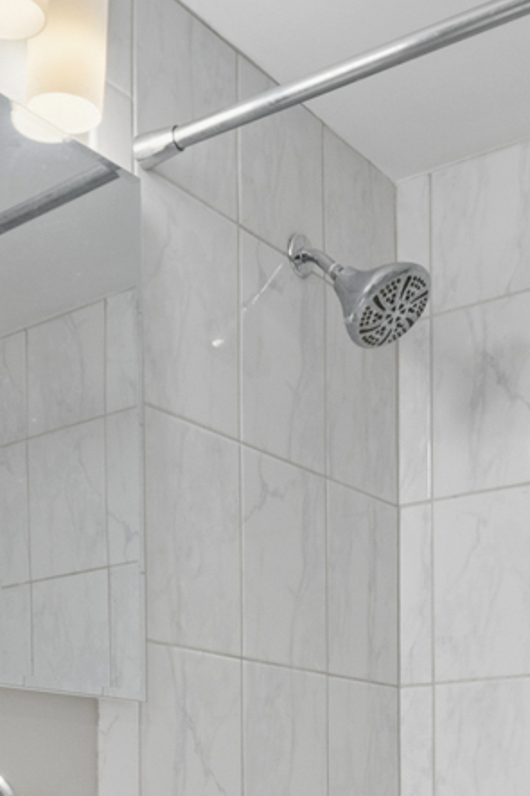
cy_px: 819
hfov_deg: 24.6
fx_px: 1215
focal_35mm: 55
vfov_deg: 32.9
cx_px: 212
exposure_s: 1/13
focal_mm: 10
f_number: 8
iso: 400
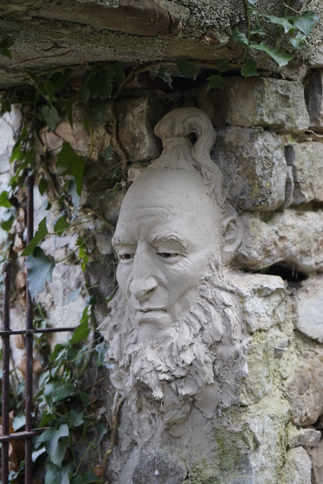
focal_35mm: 70
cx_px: 162
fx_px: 942
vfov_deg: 28.8
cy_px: 242
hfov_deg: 19.5
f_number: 5.6
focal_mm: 70
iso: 800
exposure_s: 1/160
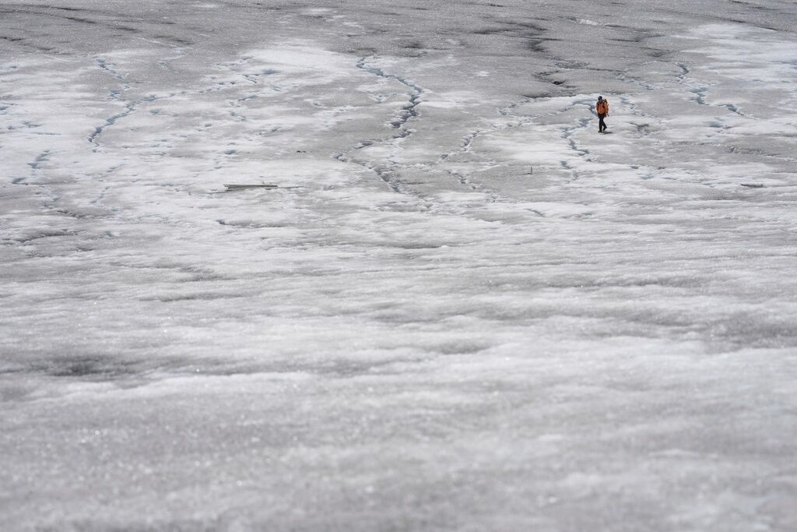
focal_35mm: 135
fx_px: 2989
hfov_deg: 15.2
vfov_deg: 10.2
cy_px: 266
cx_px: 398
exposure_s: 1/1600
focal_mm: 135
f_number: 5
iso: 125
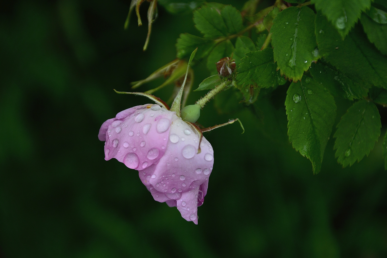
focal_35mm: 158
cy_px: 129
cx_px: 194
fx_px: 1692
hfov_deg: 13.1
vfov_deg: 8.7
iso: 280
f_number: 5.6
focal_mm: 105
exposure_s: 1/250
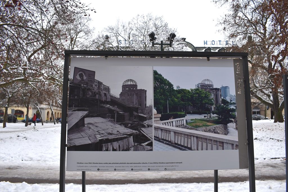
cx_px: 144
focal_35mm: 27
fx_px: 216
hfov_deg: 67.4
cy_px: 96
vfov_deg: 47.9
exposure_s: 1/200
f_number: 7.1
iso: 100
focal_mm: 18
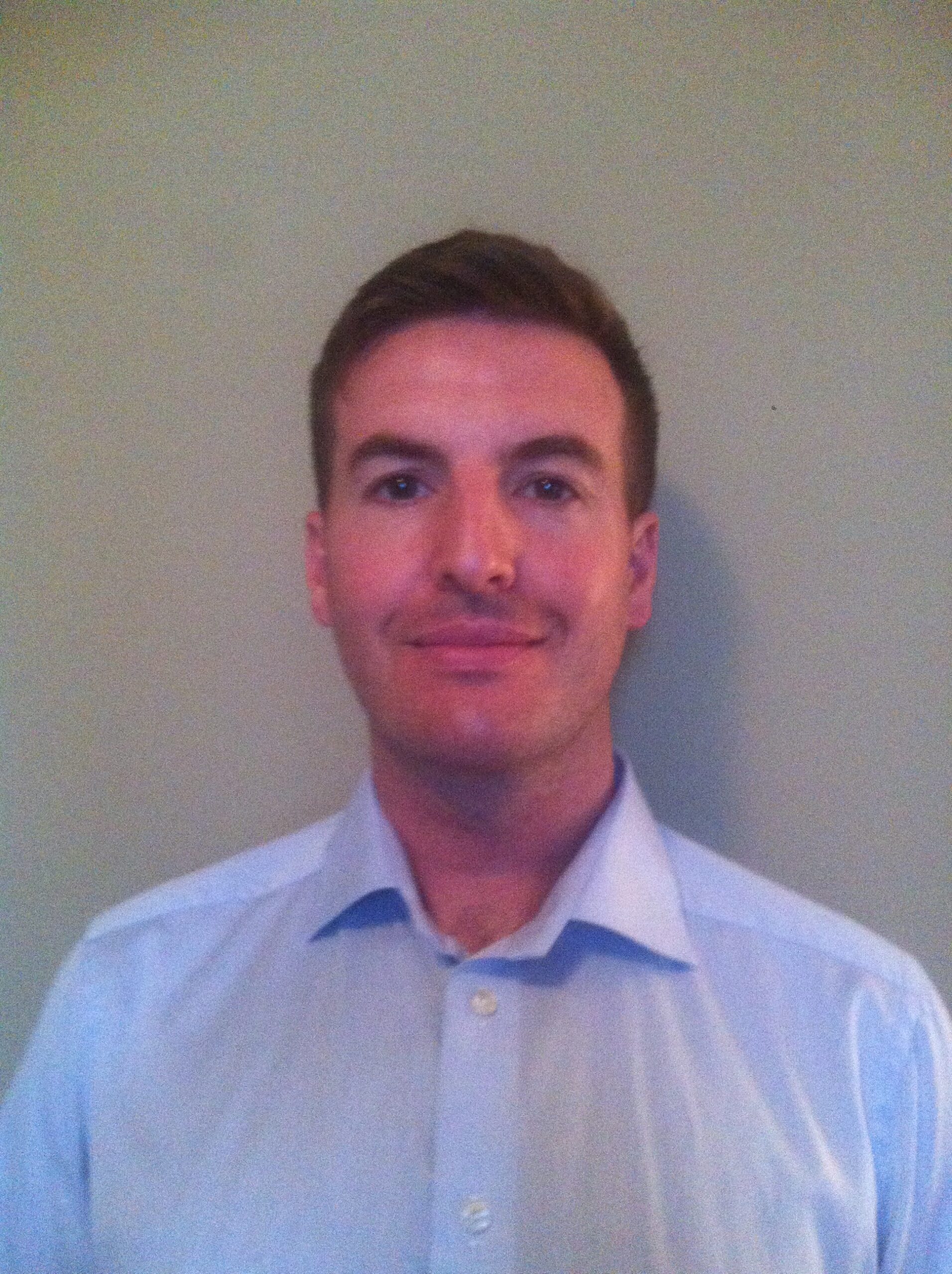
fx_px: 1287
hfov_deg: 40.6
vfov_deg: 52.7
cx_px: 476
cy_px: 637
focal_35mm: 35
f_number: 2.8
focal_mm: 3.85
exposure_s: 1/17
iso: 640
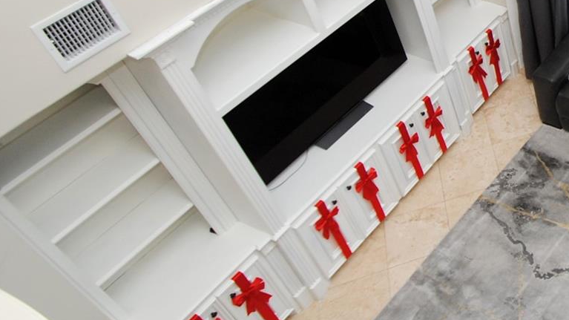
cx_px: 696
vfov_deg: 27.4
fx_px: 634
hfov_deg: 36.4
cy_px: 35
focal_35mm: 42
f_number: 4
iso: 200
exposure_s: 1/60
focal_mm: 10
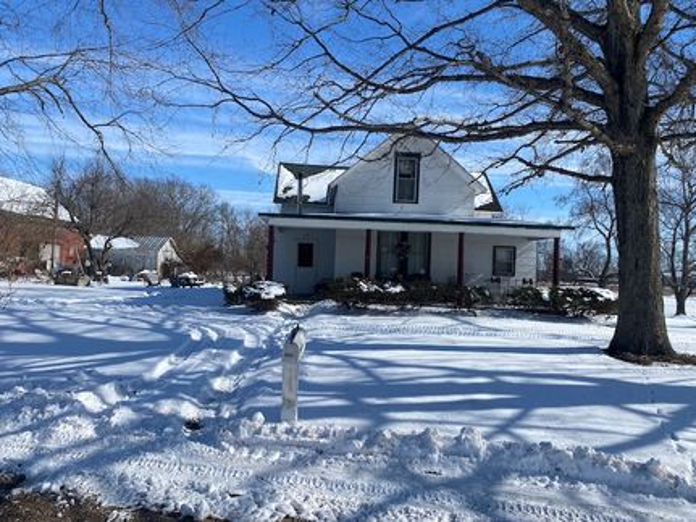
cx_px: 348
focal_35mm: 26
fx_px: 523
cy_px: 261
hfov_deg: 67.3
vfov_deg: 53.0
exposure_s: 1/5495
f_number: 1.8
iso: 32
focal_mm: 4.25
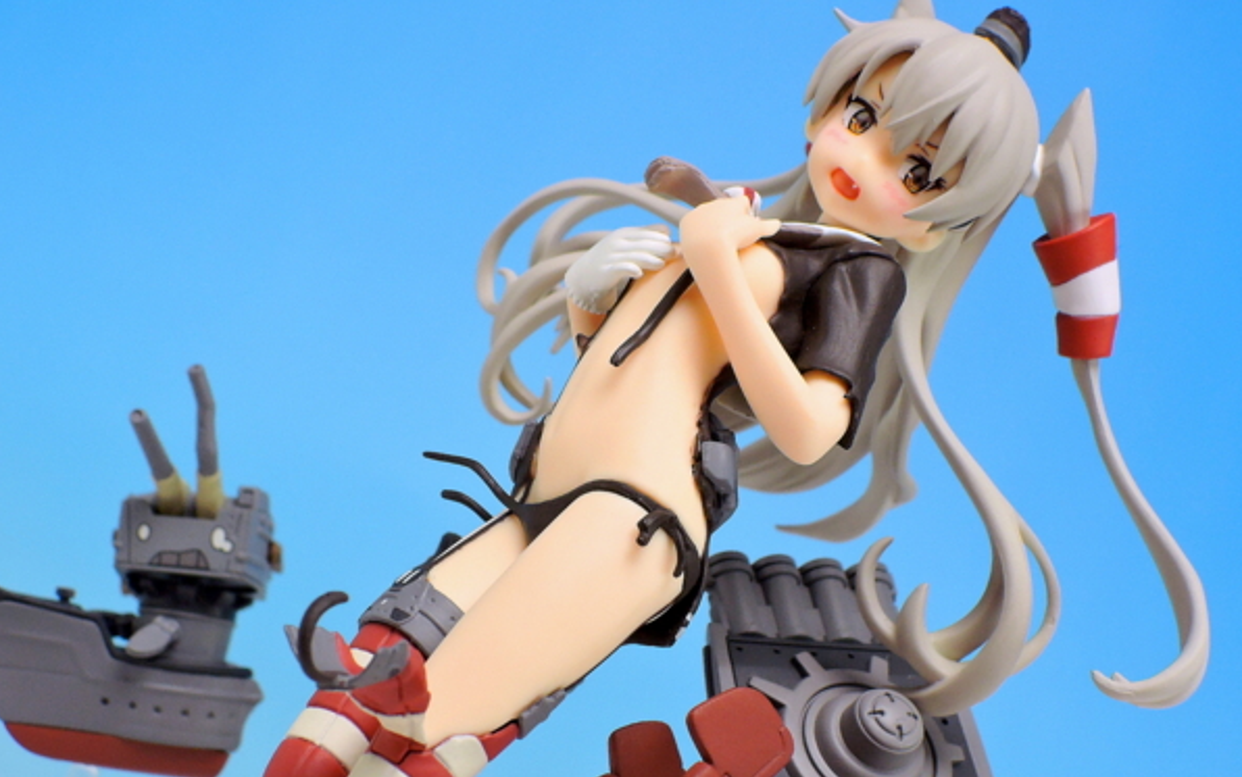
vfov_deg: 11.7
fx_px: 3792
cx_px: 619
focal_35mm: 112
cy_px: 462
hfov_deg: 18.6
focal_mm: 22.4
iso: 400
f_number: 7.3
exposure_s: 1/8
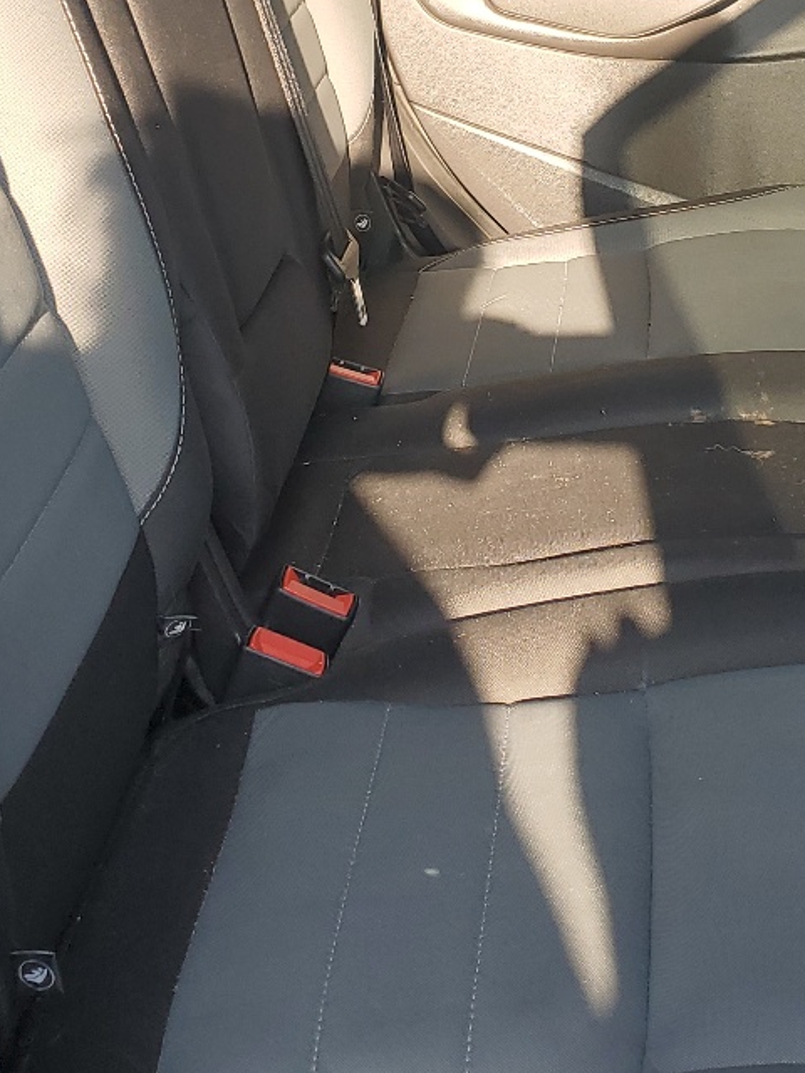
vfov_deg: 29.1
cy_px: 198
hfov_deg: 22.5
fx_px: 2015
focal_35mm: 65
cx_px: 558
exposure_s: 1/333
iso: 50
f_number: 1.5
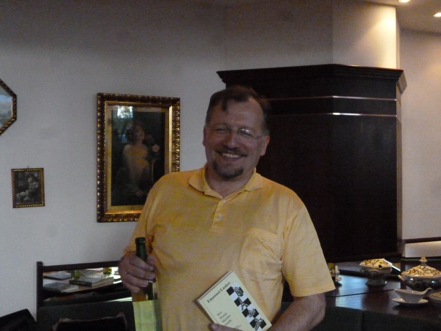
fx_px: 612
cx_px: 220
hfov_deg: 39.7
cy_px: 166
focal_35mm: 48
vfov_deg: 30.3
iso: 1600
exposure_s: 1/30
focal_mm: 8.6
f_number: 4
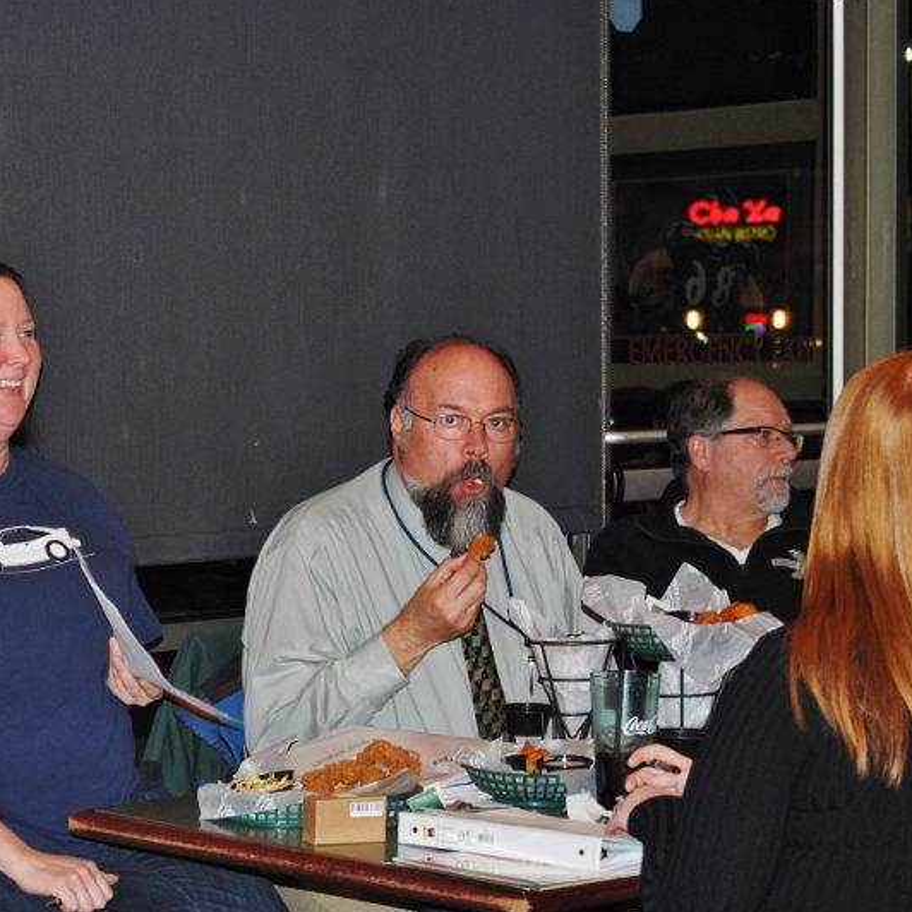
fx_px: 3149
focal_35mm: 106
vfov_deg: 16.5
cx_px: 271
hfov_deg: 16.4
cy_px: 454
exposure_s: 1/60
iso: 360
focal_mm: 55
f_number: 5.6
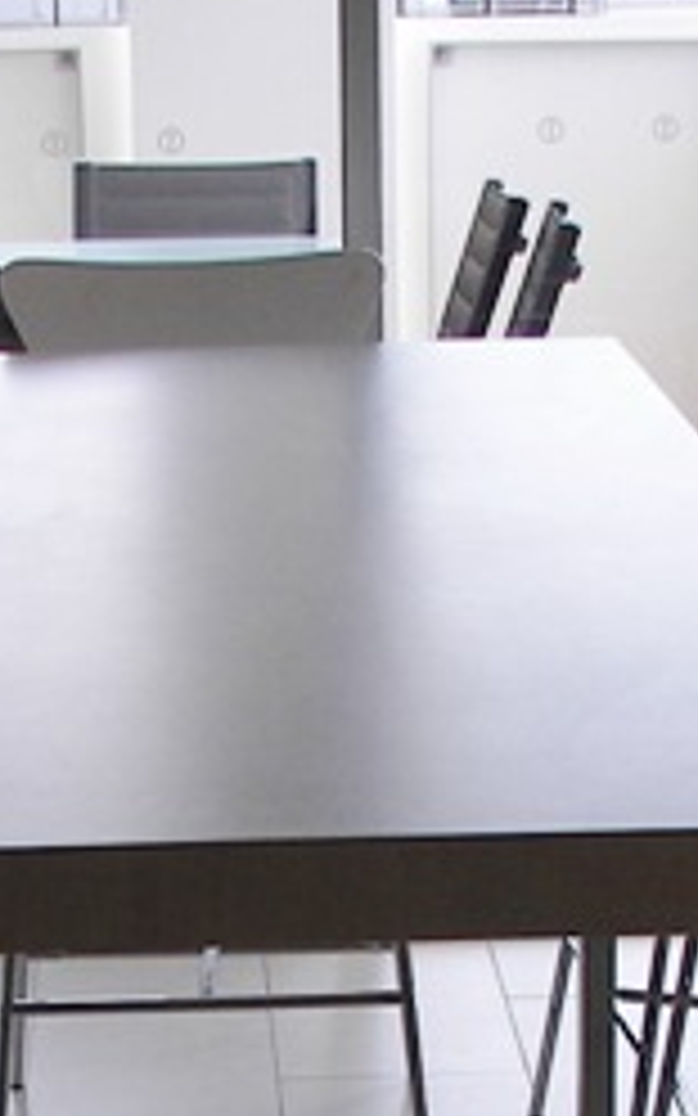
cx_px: 194
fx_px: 3744
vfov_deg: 16.7
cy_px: 994
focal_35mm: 123
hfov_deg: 10.6
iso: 50
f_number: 2.8
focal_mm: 6
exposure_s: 1/160
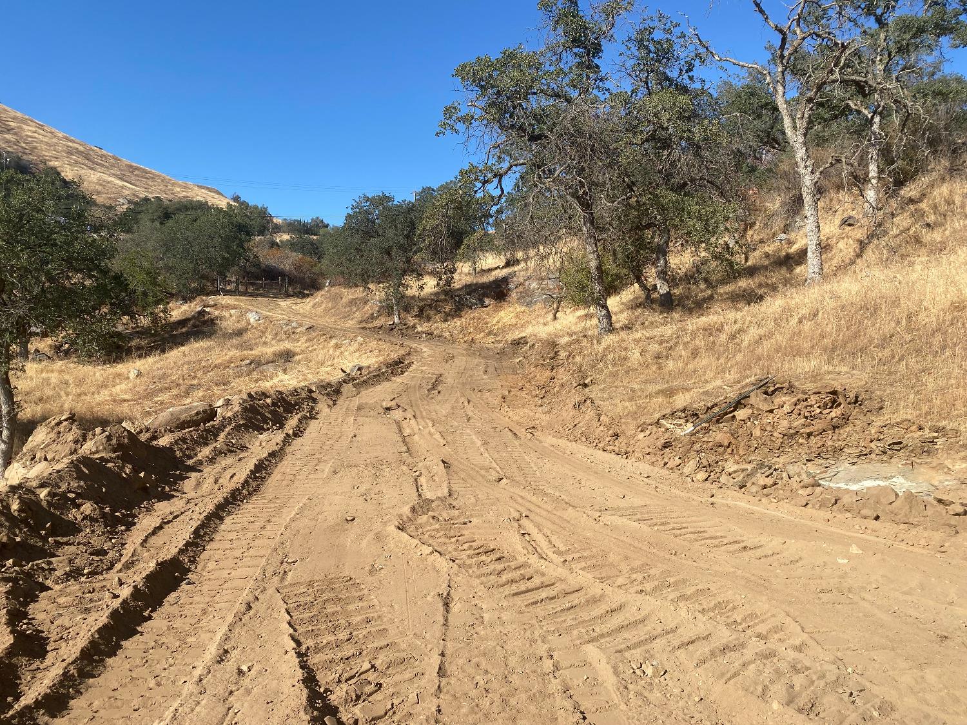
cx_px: 484
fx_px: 726
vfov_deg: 53.1
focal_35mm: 26
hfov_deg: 67.3
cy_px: 362
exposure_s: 1/2358
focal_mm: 4.25
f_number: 1.8
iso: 32
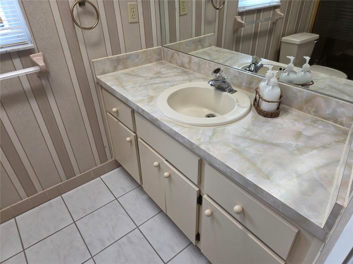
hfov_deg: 73.9
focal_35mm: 23
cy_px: 132
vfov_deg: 58.9
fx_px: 235
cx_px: 176
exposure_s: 1/120
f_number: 1.8
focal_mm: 5.4
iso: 80
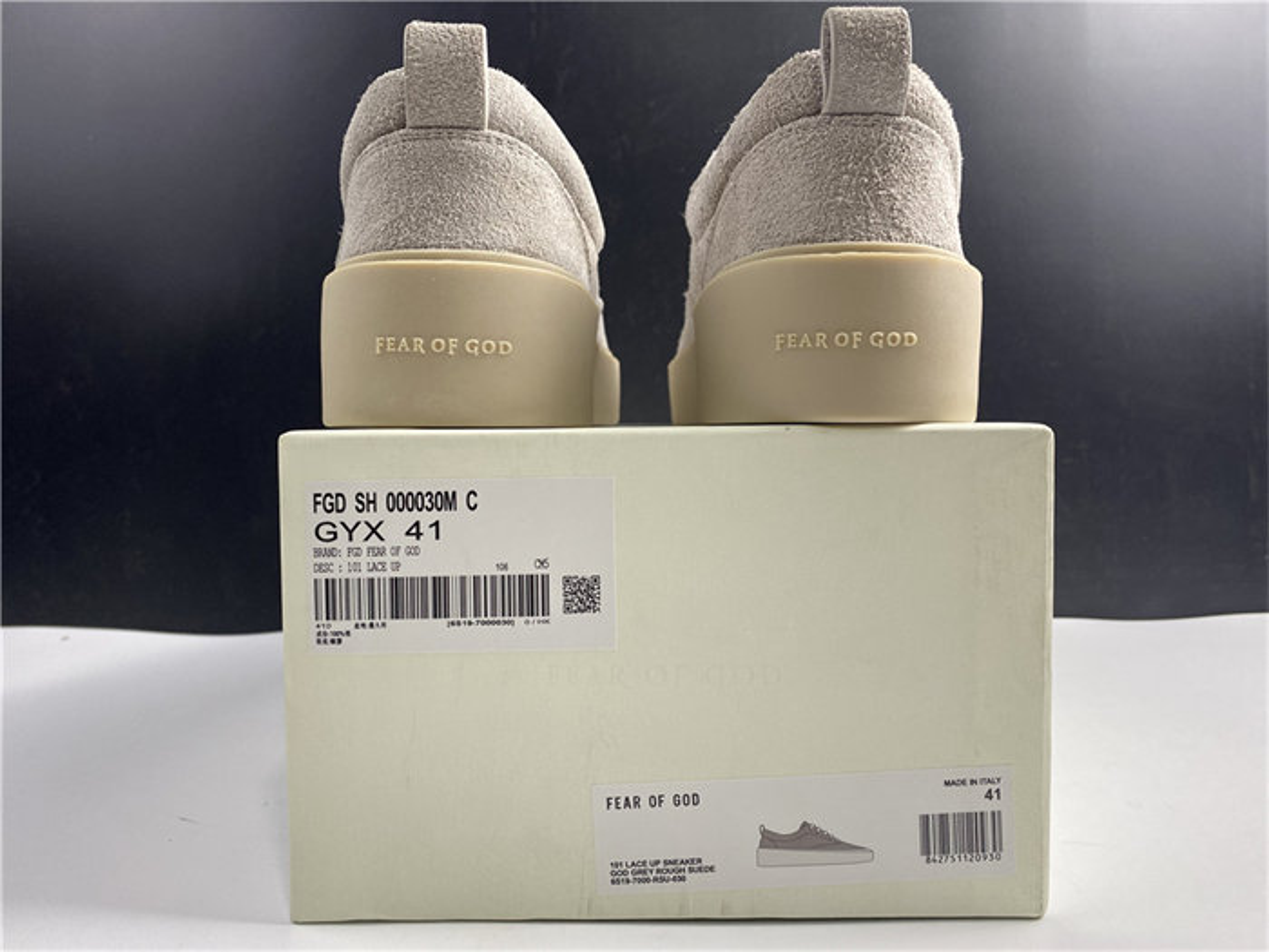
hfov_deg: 67.3
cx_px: 634
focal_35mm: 26
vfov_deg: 53.1
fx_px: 953
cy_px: 476
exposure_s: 1/100
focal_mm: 4.25
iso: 80
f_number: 1.8
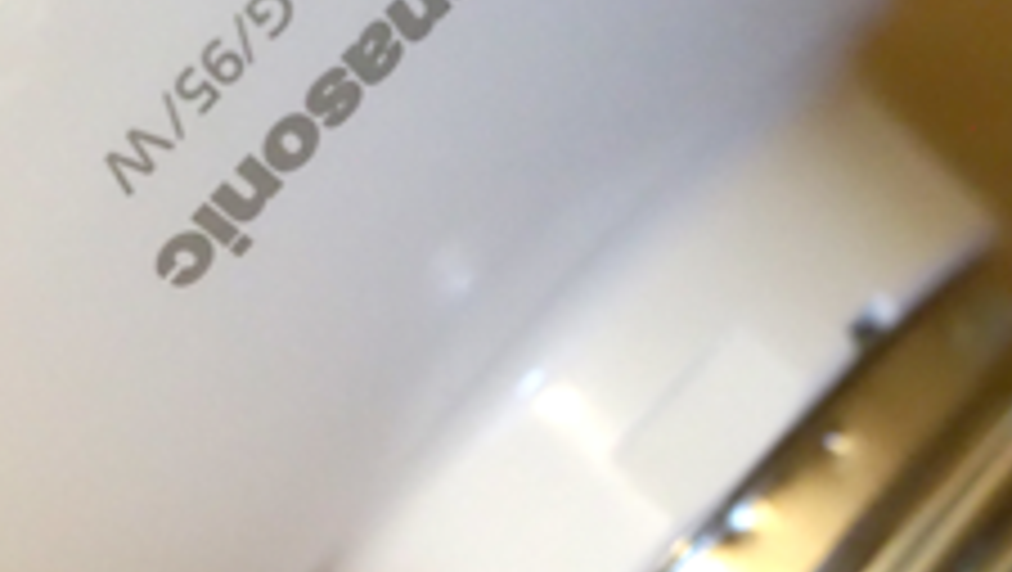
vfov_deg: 5.2
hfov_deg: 9.3
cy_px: 63
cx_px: 355
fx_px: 6231
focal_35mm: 232
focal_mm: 60
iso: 5000
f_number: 4
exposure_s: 1/125
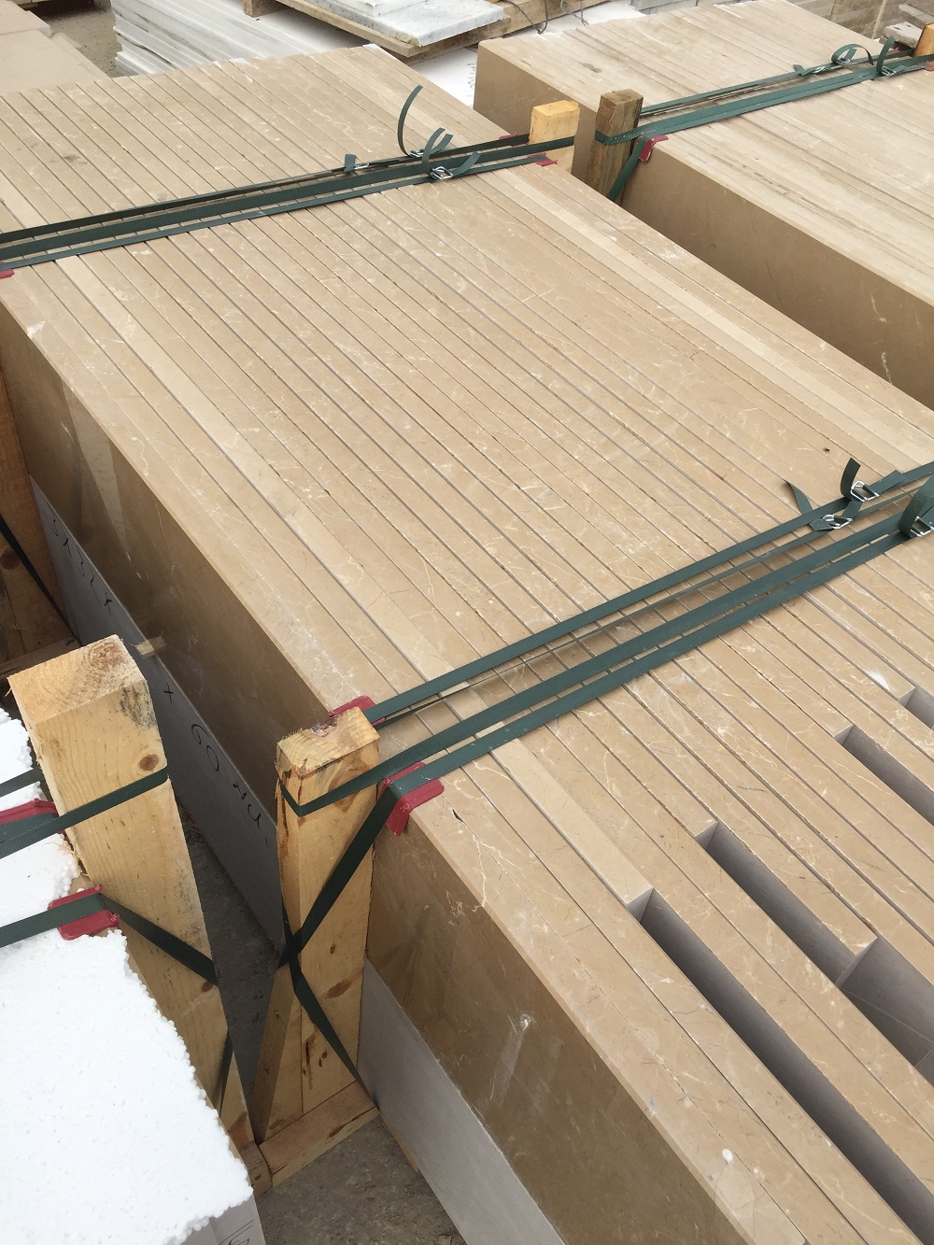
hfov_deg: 48.2
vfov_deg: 61.7
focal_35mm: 29
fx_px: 1043
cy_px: 622
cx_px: 467
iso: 32
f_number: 2.2
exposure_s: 1/682
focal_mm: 4.15
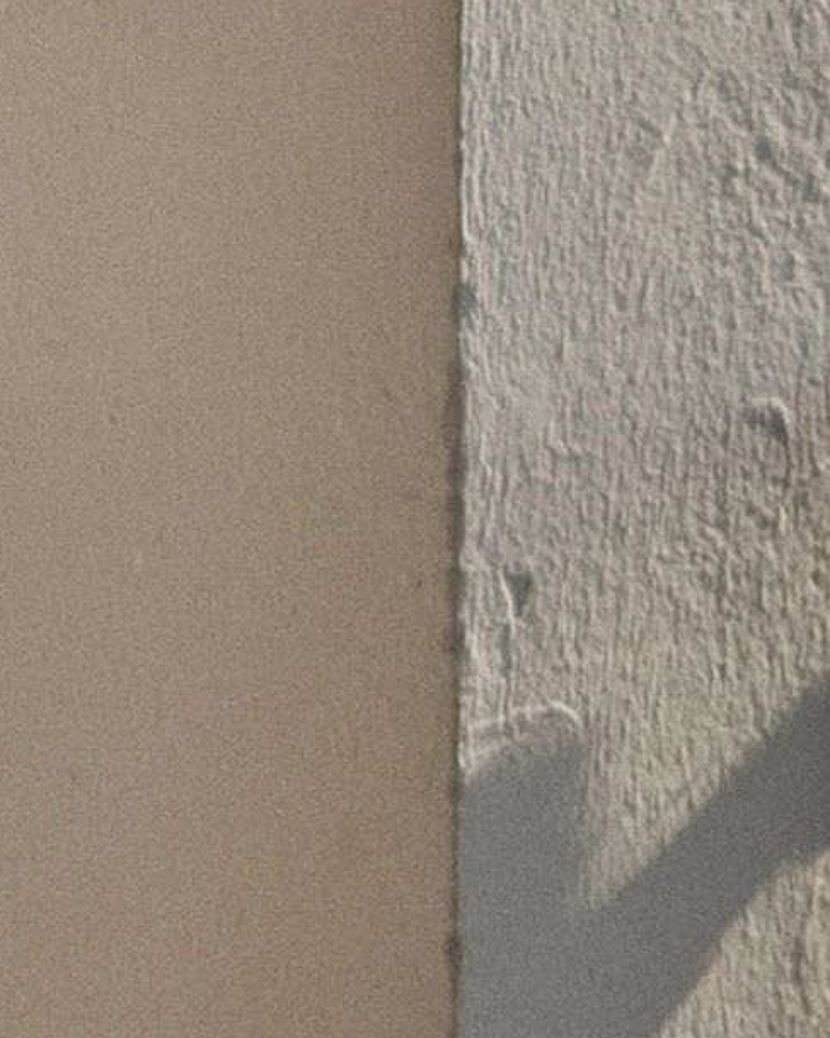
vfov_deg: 13.7
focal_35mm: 139
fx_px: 4269
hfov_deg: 11.1
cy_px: 12
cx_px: 343
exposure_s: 1/320
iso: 200
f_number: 10
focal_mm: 10
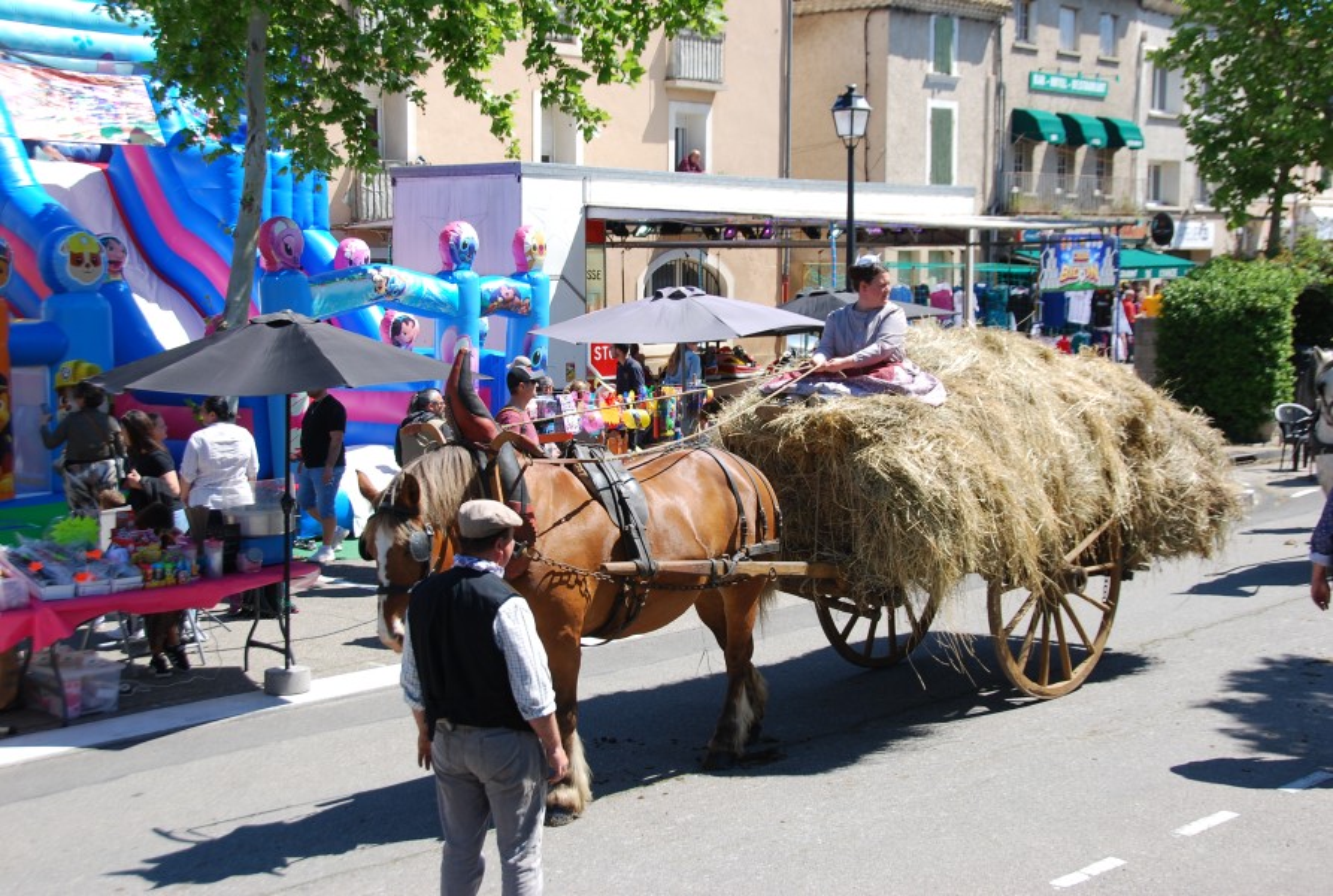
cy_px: 448
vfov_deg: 28.2
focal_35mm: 48
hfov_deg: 41.0
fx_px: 1781
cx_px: 666
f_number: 7.1
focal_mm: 32
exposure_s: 1/200
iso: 100
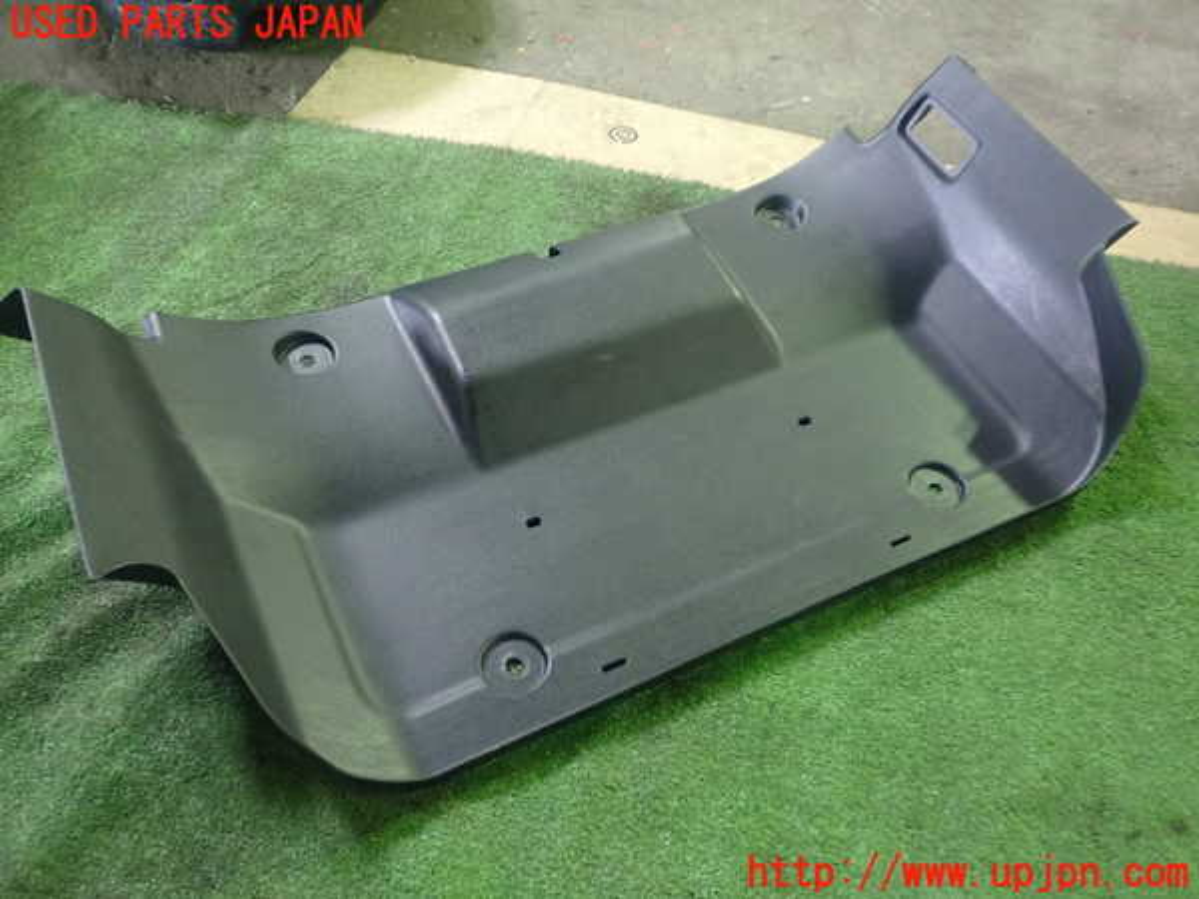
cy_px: 450
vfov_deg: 46.8
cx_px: 600
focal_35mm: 30
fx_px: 1039
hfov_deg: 60.0
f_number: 2.3
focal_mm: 5.4
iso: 500
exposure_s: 1/30
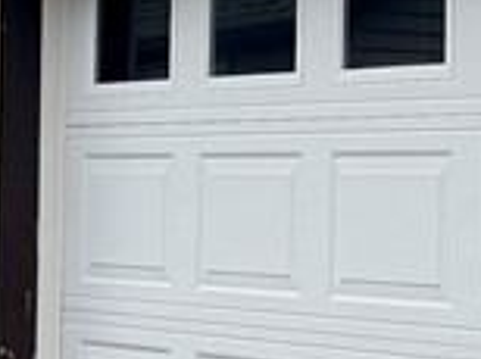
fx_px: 2220
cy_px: -12
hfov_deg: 12.1
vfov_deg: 9.2
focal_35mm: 160
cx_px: 590
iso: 100
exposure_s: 1/813
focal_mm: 6.76
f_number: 1.78
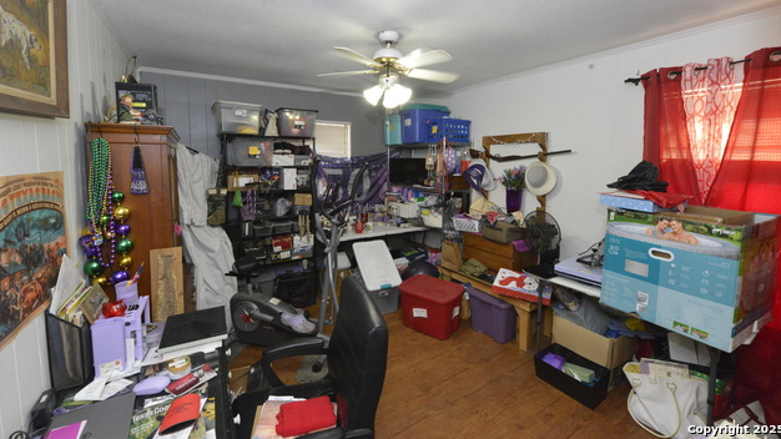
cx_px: 388
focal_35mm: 15
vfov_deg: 70.1
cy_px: 185
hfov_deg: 103.0
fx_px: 311
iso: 6400
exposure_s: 1/60
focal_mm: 14
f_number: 11
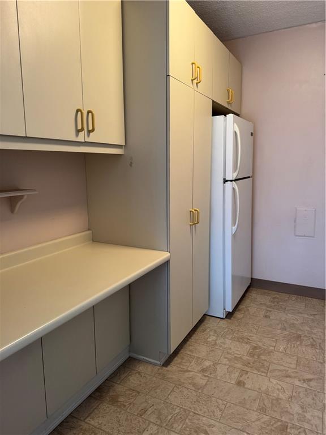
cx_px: 163
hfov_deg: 56.8
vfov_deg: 71.6
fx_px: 301
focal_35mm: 24
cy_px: 218
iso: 160
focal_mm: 6.76
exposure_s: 1/60
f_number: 1.78
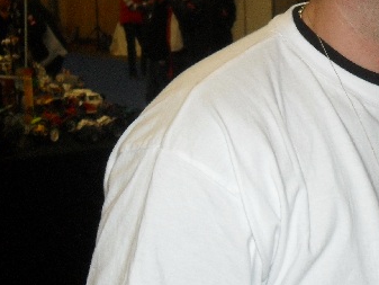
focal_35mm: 83
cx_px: 371
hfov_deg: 22.7
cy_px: 3
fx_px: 909
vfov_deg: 17.4
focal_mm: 6.3
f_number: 3.2
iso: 200
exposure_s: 1/45
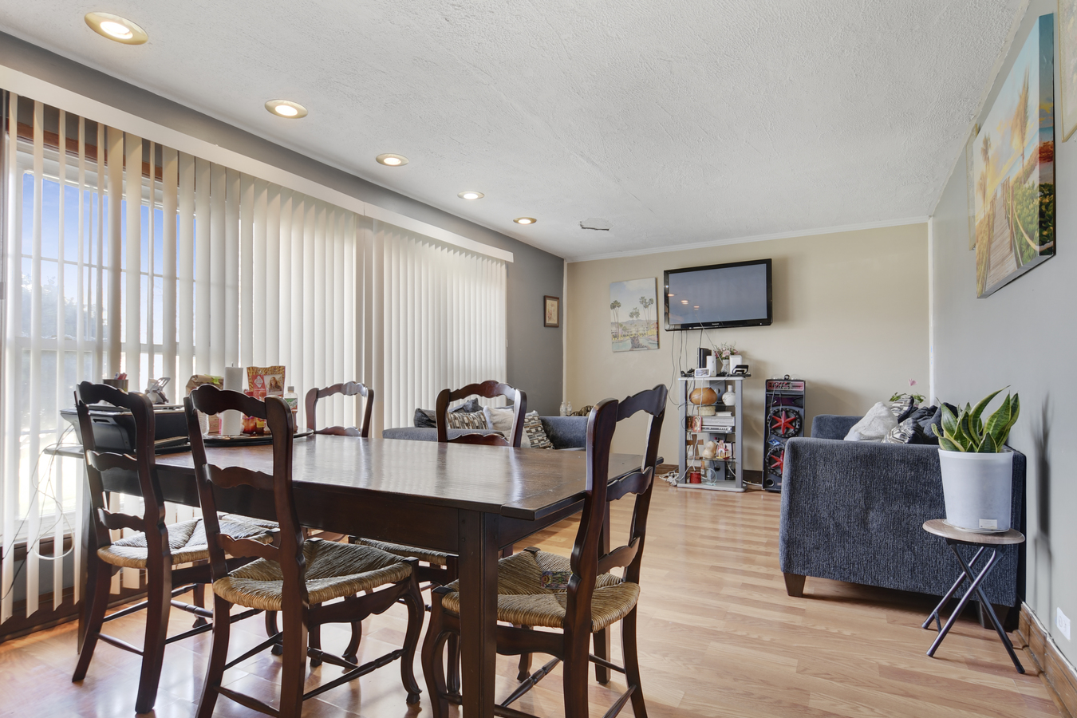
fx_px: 538
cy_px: 343
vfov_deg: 67.4
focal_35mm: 18
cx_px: 533
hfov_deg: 90.0
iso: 200
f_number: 3.5
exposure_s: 1/500
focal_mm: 10
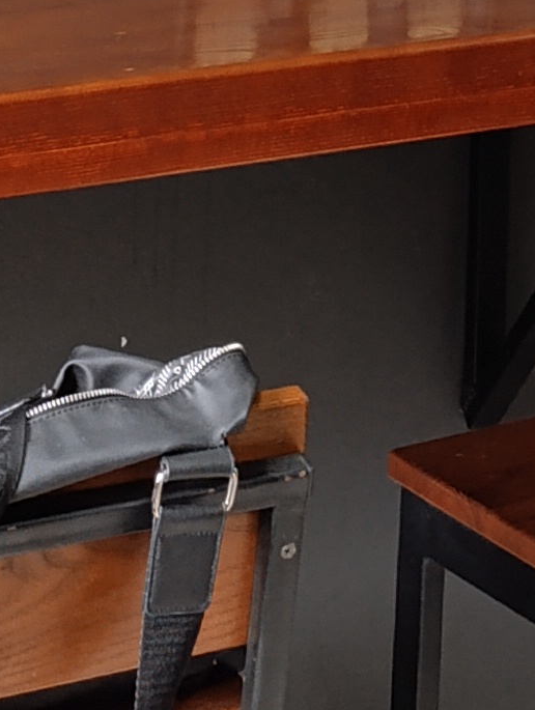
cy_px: -848
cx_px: 792
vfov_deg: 12.2
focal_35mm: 137
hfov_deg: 10.5
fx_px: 2815
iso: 1000
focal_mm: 6.14
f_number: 1.6
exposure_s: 1/50
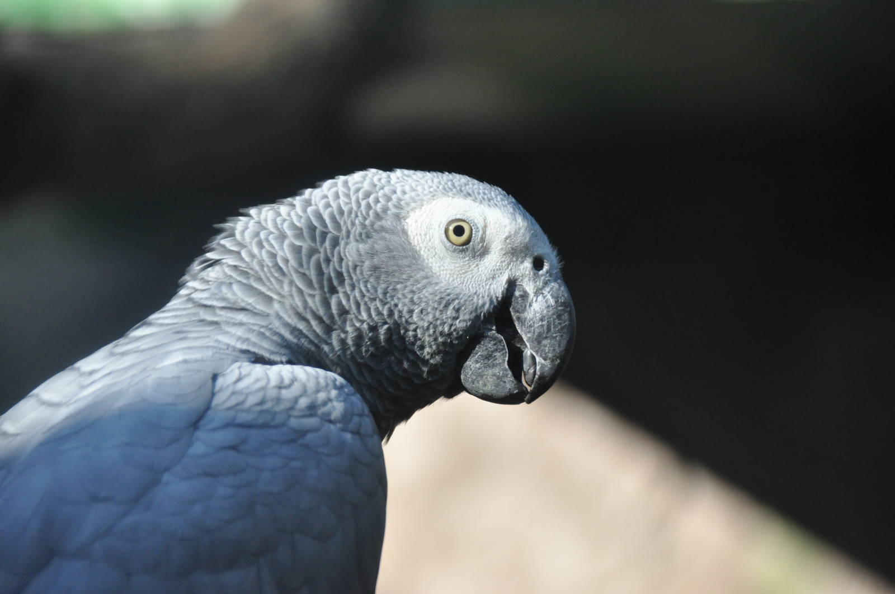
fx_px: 11175
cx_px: 448
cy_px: 297
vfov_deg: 3.0
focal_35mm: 450
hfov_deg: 4.6
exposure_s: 1/640
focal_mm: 300
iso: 1000
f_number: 6.3
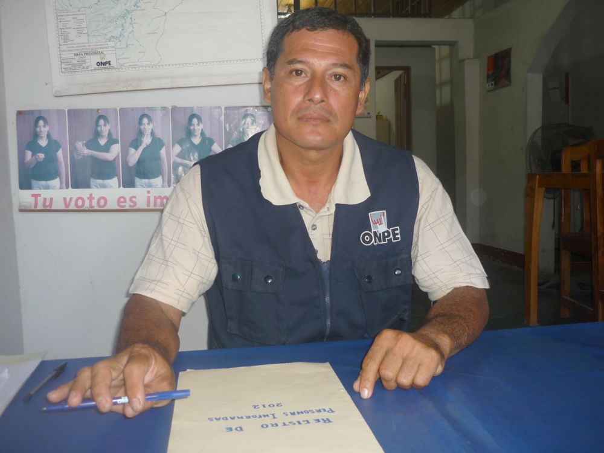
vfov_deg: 42.9
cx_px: 302
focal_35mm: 33
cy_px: 226
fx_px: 576
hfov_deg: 55.4
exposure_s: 1/30
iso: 100
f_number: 2.8
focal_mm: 5.5
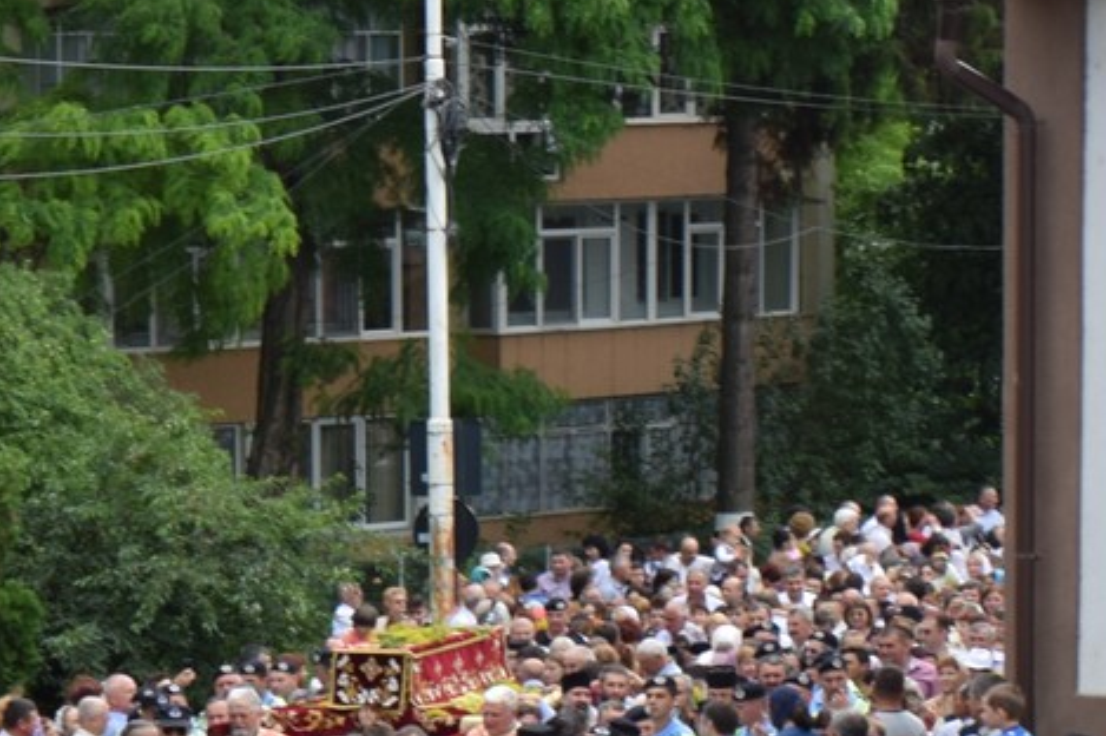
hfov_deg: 13.3
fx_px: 4513
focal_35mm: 147
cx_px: -441
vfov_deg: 9.1
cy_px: 1014
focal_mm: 24
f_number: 7.1
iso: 100
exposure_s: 1/100
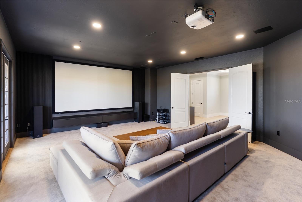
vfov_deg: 73.8
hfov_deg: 96.7
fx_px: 134
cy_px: 101
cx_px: 151
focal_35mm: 16
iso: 80
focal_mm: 16
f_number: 2.8
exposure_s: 1/15
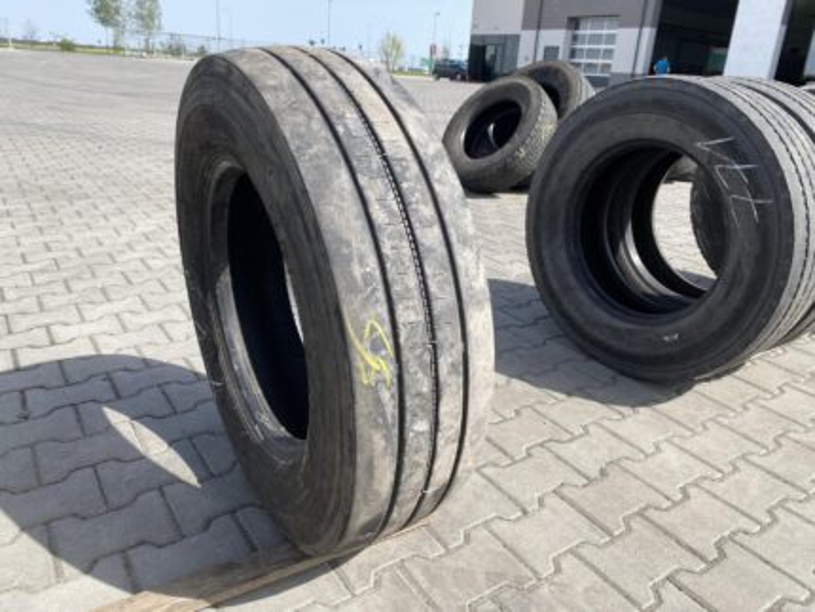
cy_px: 306
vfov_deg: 53.1
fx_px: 612
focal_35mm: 26
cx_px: 408
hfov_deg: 67.3
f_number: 1.8
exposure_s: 1/1608
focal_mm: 4.25
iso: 32
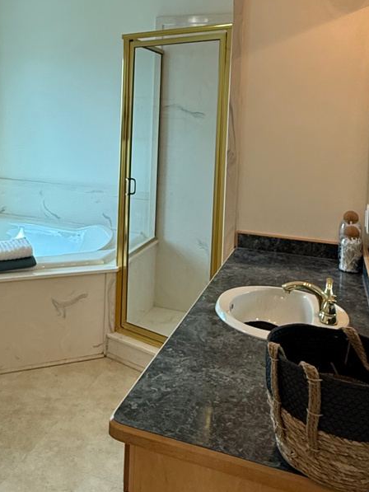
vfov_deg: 50.1
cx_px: 110
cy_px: 151
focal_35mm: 36
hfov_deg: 39.0
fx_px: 511
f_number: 2.2
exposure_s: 1/99
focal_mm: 2.22
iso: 200
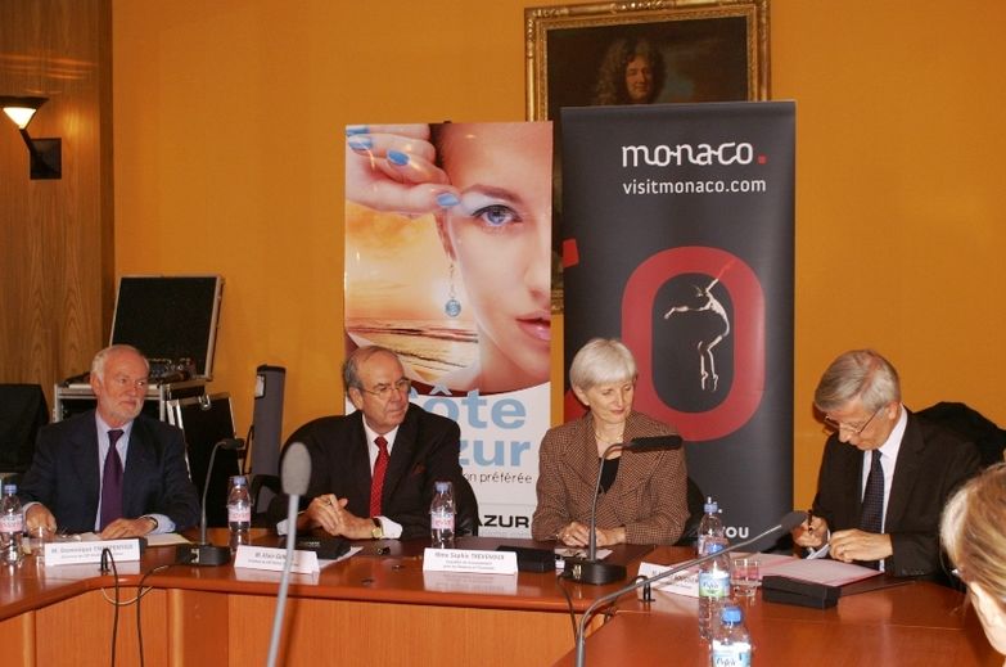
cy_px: 334
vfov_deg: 25.7
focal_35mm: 52
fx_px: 1464
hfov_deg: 37.9
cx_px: 503
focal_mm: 35
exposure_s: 1/60
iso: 400
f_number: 5.6
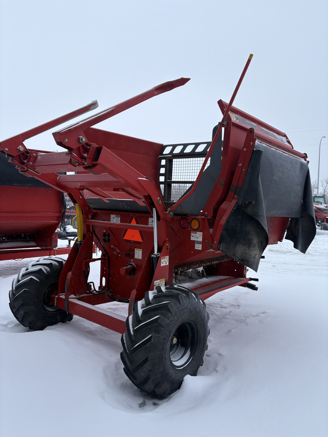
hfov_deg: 53.1
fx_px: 328
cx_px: 164
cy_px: 218
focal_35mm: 26
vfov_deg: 67.3
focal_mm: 5.96
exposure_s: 1/489
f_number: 1.6
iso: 50
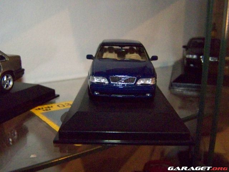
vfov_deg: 37.7
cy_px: 86
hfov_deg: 49.0
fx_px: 251
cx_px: 114
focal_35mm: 38
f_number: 2.8
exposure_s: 1/125
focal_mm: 6.3
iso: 1600
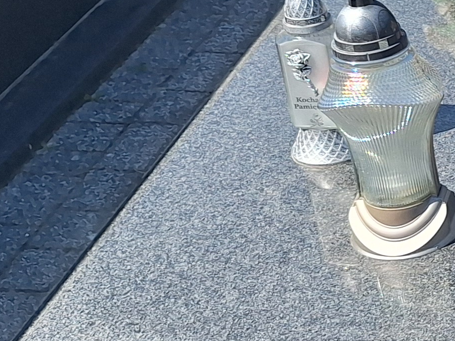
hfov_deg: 16.5
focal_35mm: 103
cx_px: 775
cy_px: 136
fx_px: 1354
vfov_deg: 14.4
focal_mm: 5.54
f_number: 1.8
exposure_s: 1/1779
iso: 40
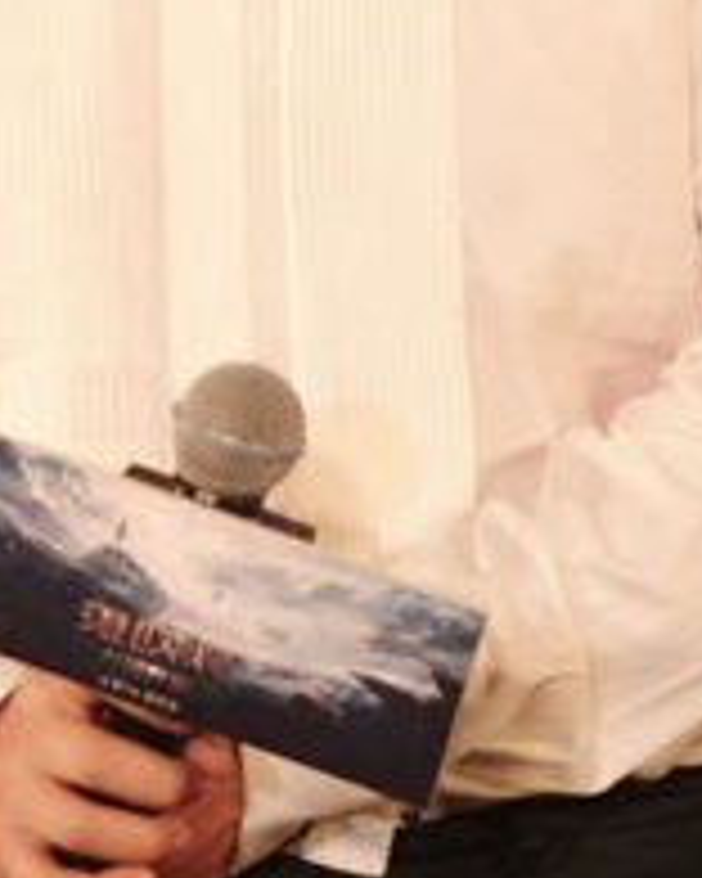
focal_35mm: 627
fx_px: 16284
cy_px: 27
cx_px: 277
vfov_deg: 3.1
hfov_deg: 2.5
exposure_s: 1/200
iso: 200
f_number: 3.2
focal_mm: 37.3
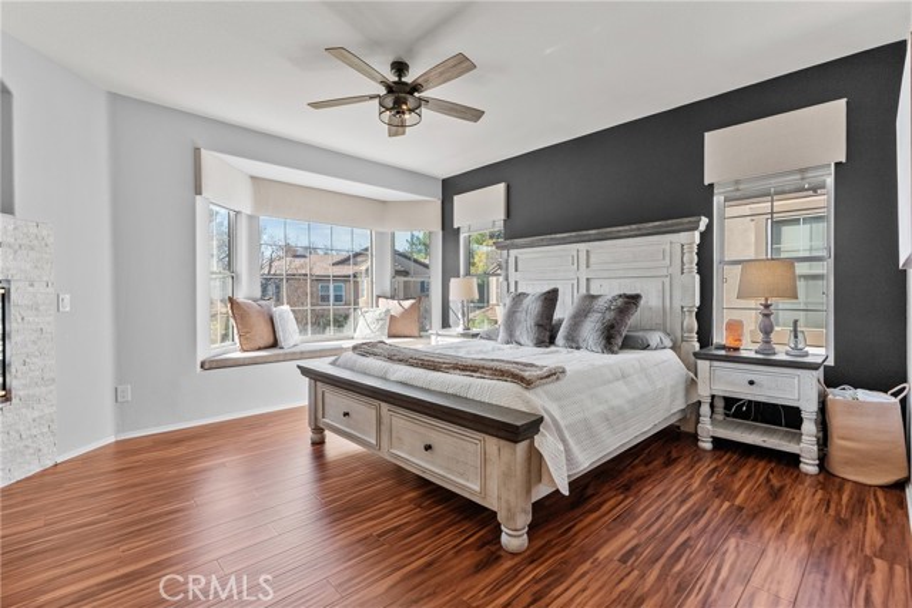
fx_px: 405
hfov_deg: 96.7
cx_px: 456
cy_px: 304
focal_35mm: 16
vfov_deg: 73.8
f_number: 8
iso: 1000
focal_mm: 16
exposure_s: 1/60
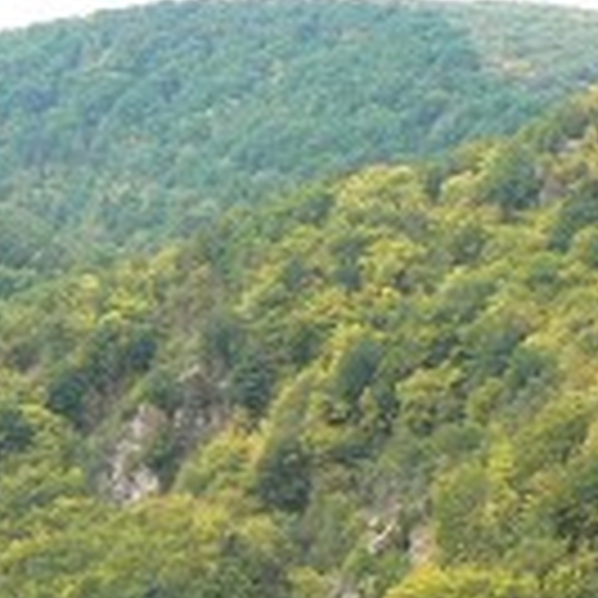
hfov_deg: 11.0
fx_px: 3108
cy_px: 715
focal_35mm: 159
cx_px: 427
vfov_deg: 10.8
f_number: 5.6
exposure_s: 1/200
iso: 100
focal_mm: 6.6
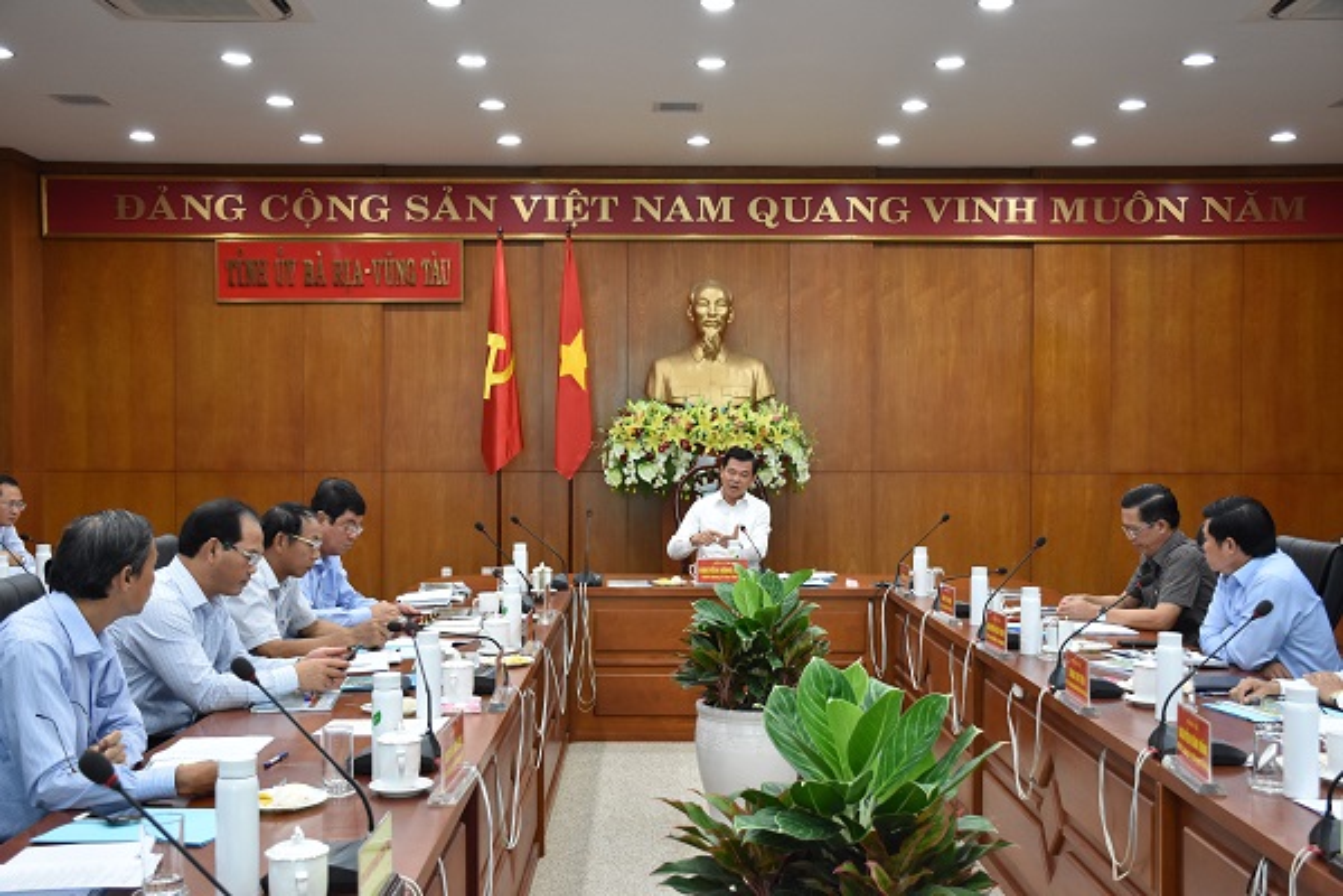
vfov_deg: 33.0
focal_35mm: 40
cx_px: 672
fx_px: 1511
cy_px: 448
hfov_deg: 47.9
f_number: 5.6
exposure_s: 1/125
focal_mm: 27
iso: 1600
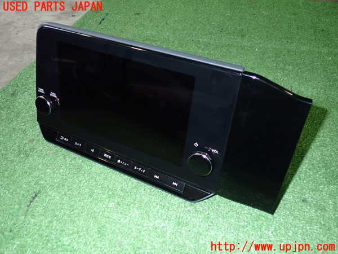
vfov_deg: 46.8
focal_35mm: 30
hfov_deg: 60.0
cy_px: 127
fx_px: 293
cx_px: 169
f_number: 6.3
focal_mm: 5.4
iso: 800
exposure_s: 1/30
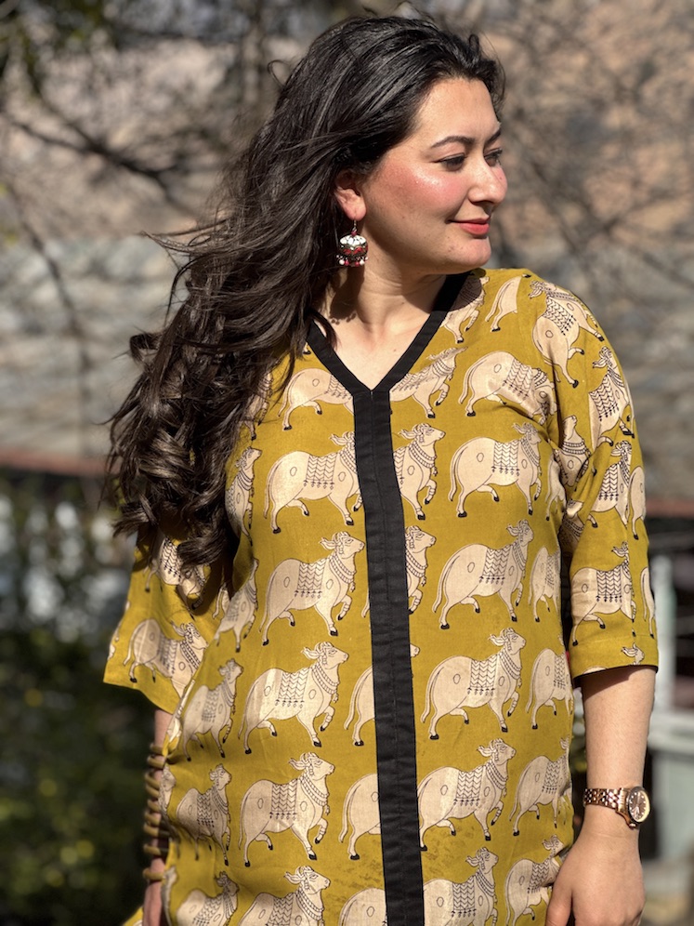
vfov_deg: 25.3
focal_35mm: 77
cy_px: 463
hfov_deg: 19.1
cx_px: 347
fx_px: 2058
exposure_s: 1/943
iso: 25
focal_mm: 9
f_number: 2.8
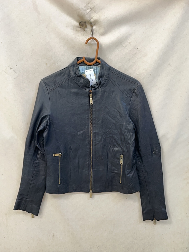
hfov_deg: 51.4
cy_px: 126
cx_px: 94
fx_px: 197
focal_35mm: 27
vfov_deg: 65.3
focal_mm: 5.1
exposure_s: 1/60
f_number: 1.6
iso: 50
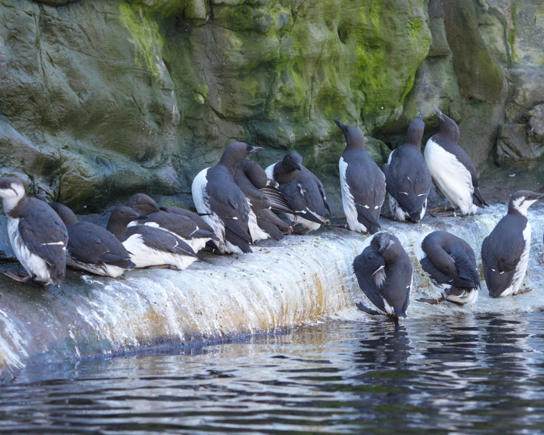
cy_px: 198
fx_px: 4073
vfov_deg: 6.1
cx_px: 285
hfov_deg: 7.6
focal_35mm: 253
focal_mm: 200
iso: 1600
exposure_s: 1/400
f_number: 5.6
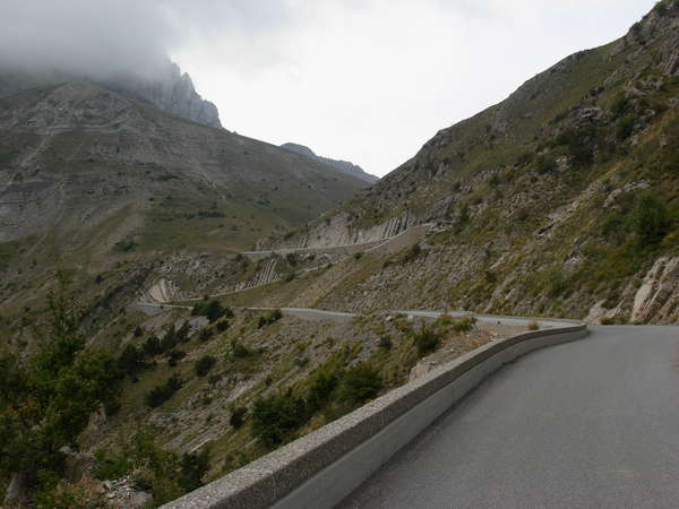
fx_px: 745
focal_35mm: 38
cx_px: 340
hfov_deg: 49.0
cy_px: 254
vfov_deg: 37.7
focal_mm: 6.3
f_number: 4.9
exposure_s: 1/470
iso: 79
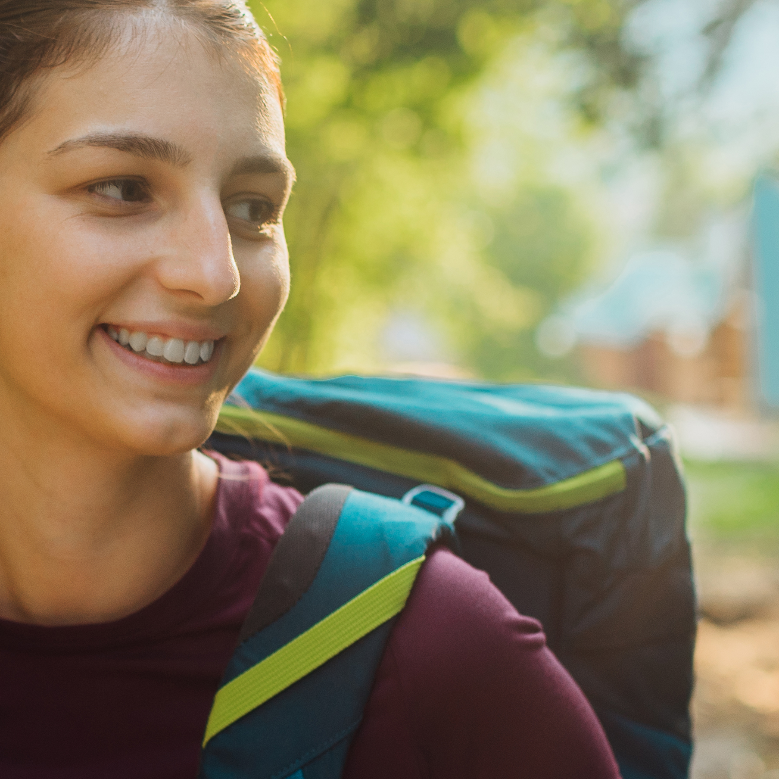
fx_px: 2521
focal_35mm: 99
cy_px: 567
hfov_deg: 17.4
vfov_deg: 17.5
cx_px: 132
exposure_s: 1/200
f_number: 2
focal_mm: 35
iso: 125
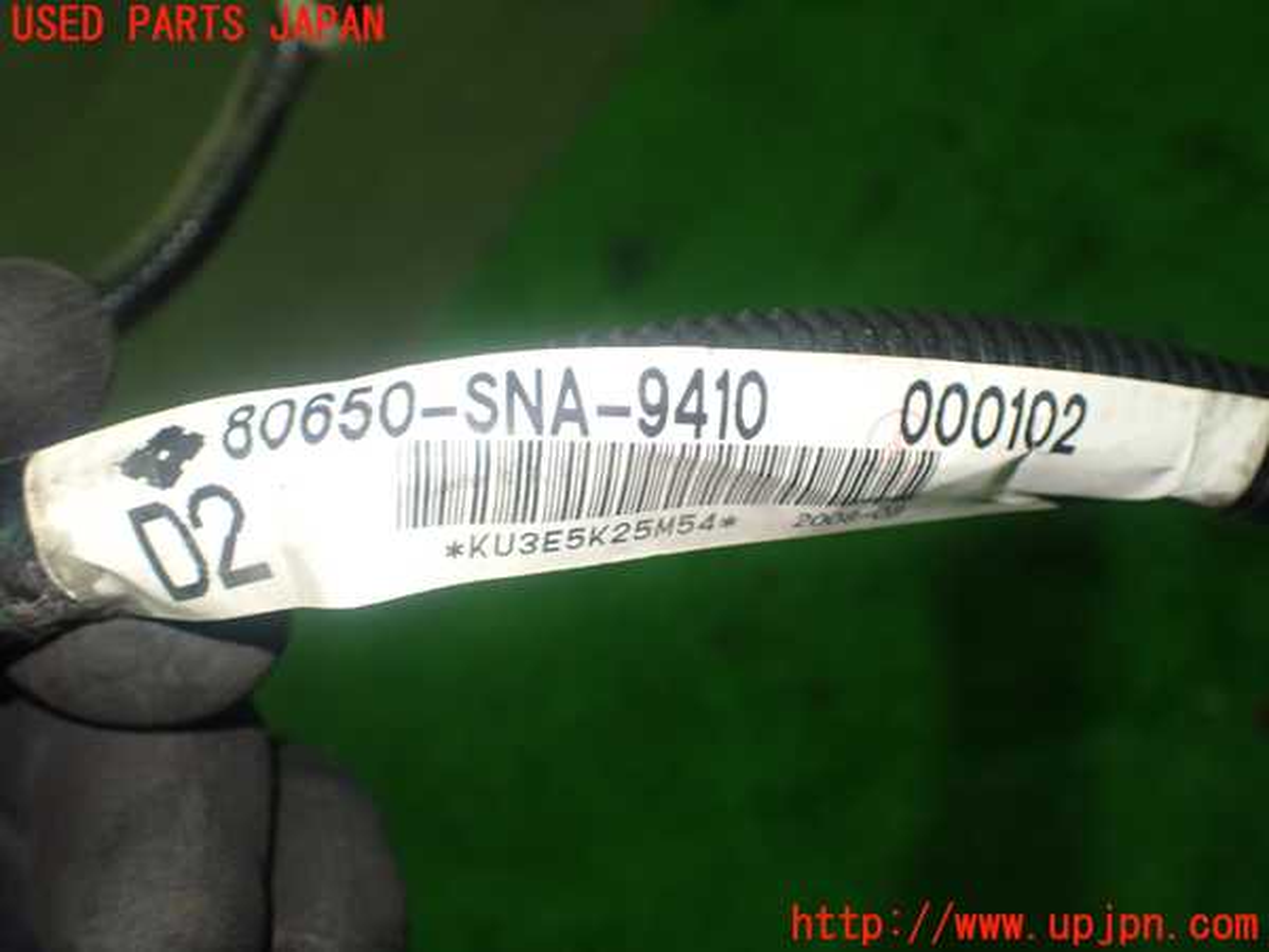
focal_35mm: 36
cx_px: 634
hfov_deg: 51.4
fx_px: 1320
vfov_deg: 39.7
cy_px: 476
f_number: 2.5
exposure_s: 1/40
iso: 320
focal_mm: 6.37
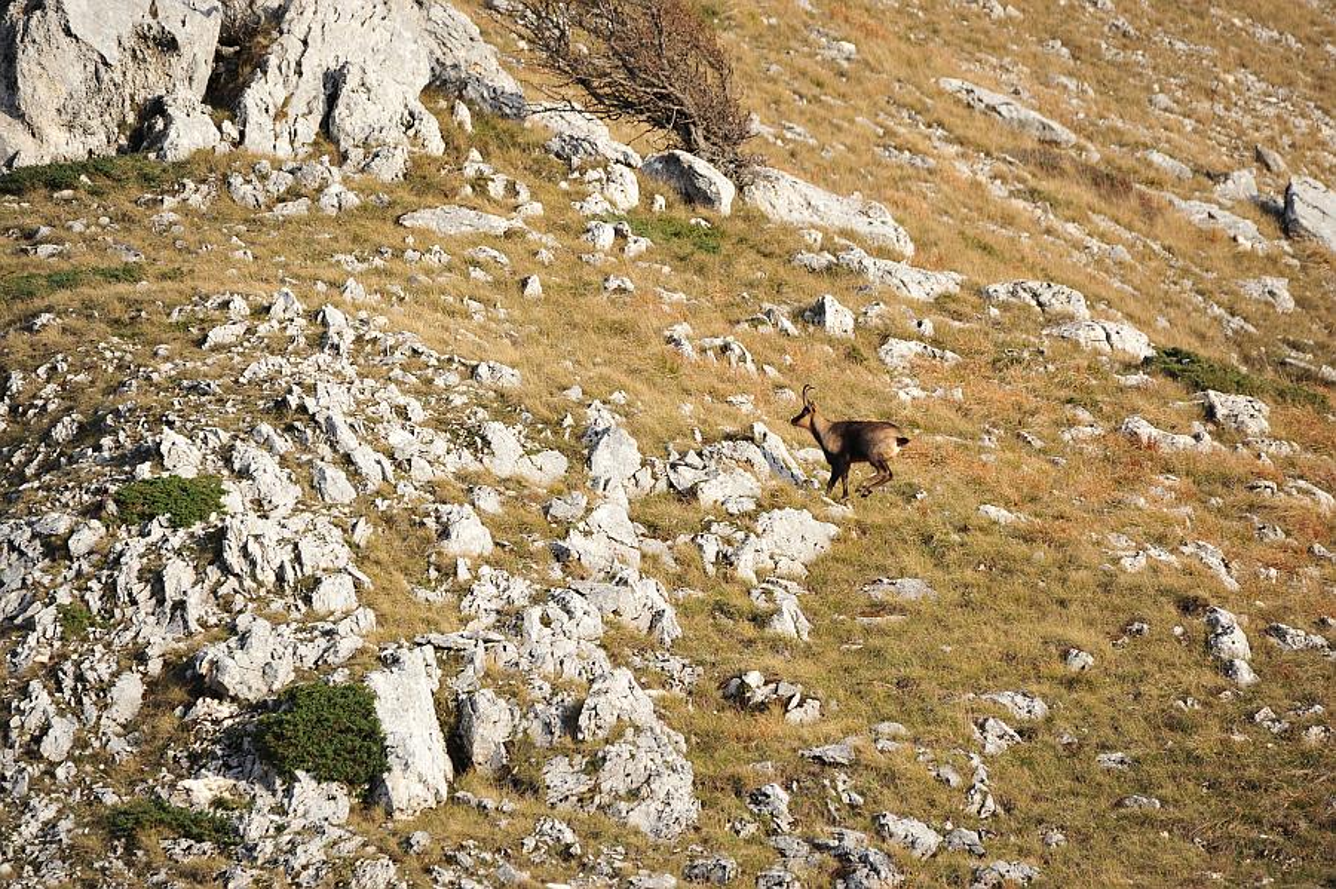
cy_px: 444
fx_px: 18545
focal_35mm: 500
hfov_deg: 4.1
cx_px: 668
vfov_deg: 2.7
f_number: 9
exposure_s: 1/320
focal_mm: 500
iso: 500
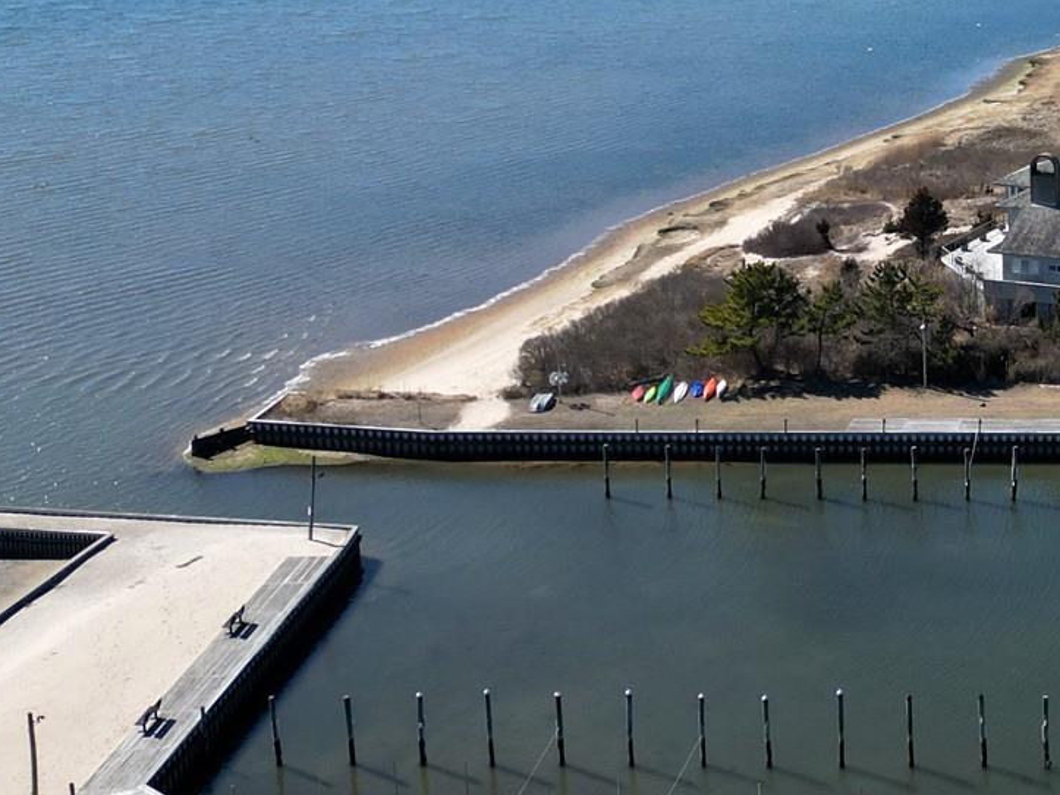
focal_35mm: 68
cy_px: 139
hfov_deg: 26.1
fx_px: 2082
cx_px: 1202
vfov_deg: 21.3
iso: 100
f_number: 1.7
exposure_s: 1/2500
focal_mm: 6.72
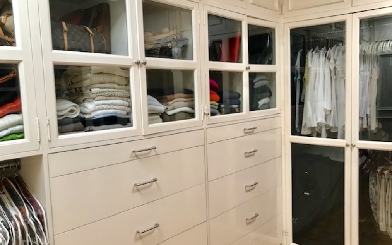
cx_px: 197
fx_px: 320
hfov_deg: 62.9
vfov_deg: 41.8
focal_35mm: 30
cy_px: 125
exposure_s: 1/40
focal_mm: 3.99
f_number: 1.8
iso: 25
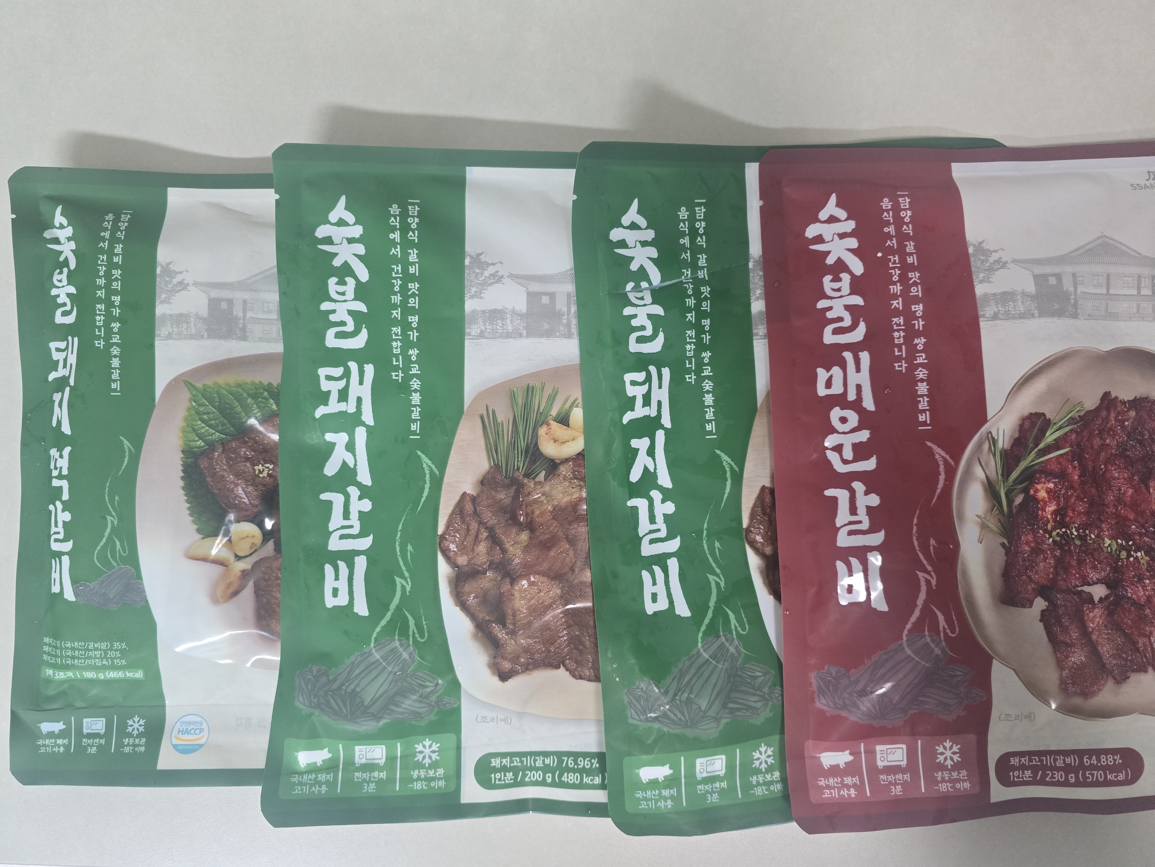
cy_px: 434
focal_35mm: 23
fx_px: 767
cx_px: 578
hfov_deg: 73.9
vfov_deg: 58.9
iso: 800
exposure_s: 1/120
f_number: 1.7
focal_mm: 6.3
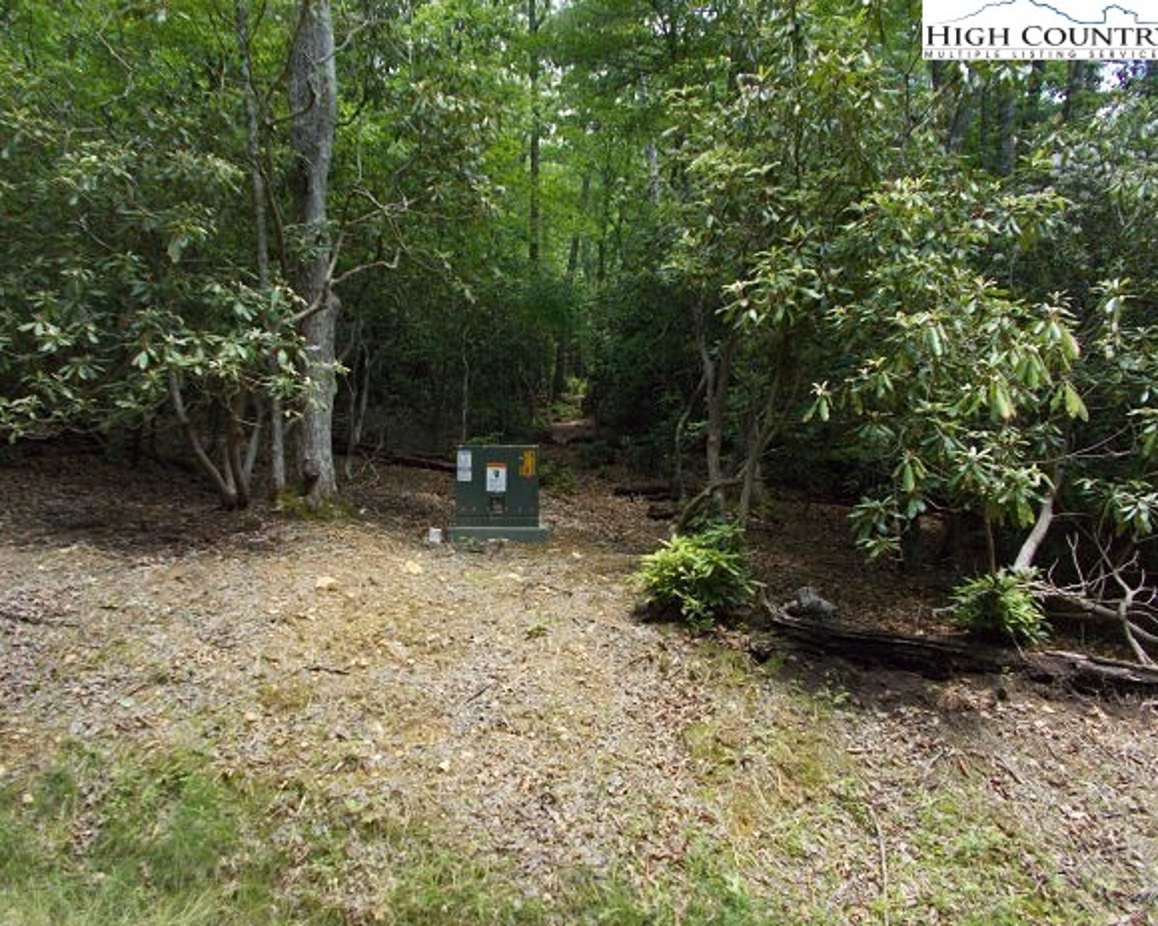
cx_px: 539
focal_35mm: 28
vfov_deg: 51.5
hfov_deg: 62.1
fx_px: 960
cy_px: 475
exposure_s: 1/250
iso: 200
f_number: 3.2
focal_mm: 4.6
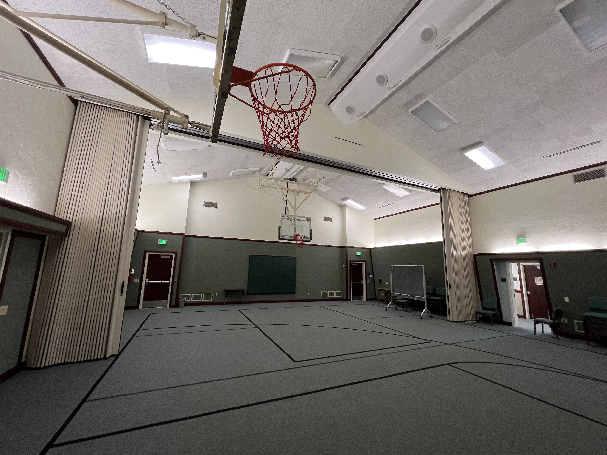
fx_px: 228
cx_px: 304
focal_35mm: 13
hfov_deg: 106.2
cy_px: 228
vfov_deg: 89.9
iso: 200
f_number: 1.8
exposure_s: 1/60
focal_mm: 1.57
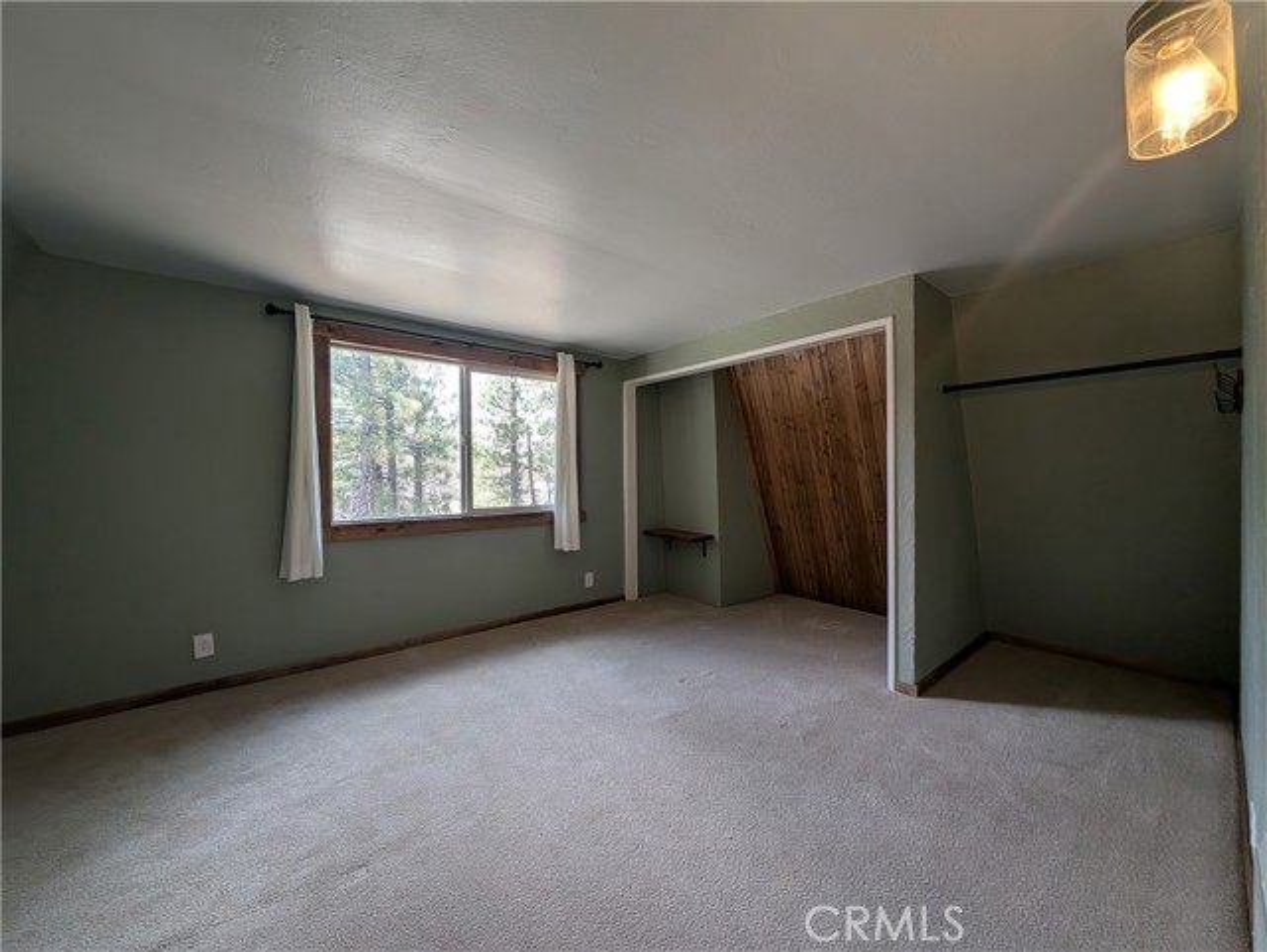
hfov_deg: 110.5
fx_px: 440
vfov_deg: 94.6
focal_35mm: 12
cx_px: 634
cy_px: 476
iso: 43
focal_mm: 2.23
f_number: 1.95
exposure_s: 1/73.1
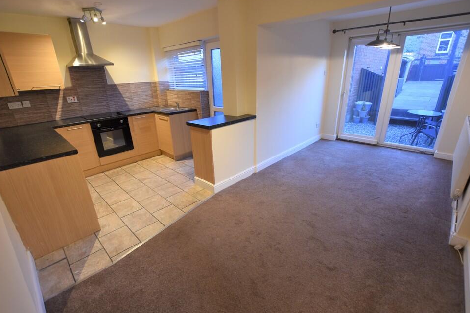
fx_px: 209
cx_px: 232
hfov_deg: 96.7
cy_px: 160
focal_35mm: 16
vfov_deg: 73.7
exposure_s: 1/25
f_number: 3.5
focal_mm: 10
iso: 100
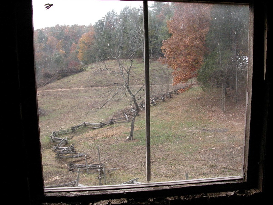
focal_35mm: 34
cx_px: 136
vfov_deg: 41.8
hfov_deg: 54.0
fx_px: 268
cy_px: 102
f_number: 4.5
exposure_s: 1/500
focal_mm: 8.9
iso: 400
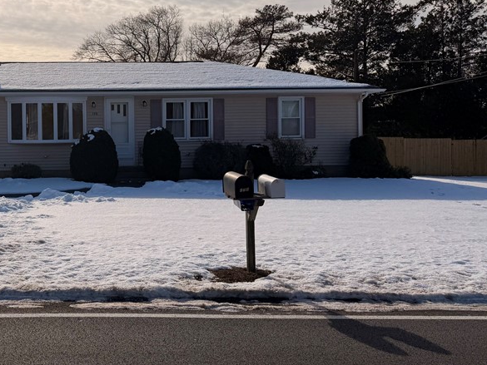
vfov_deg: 34.3
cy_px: 151
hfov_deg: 42.0
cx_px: 72
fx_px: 591
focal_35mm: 42
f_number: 1.78
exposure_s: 1/22727
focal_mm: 6.76
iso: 100
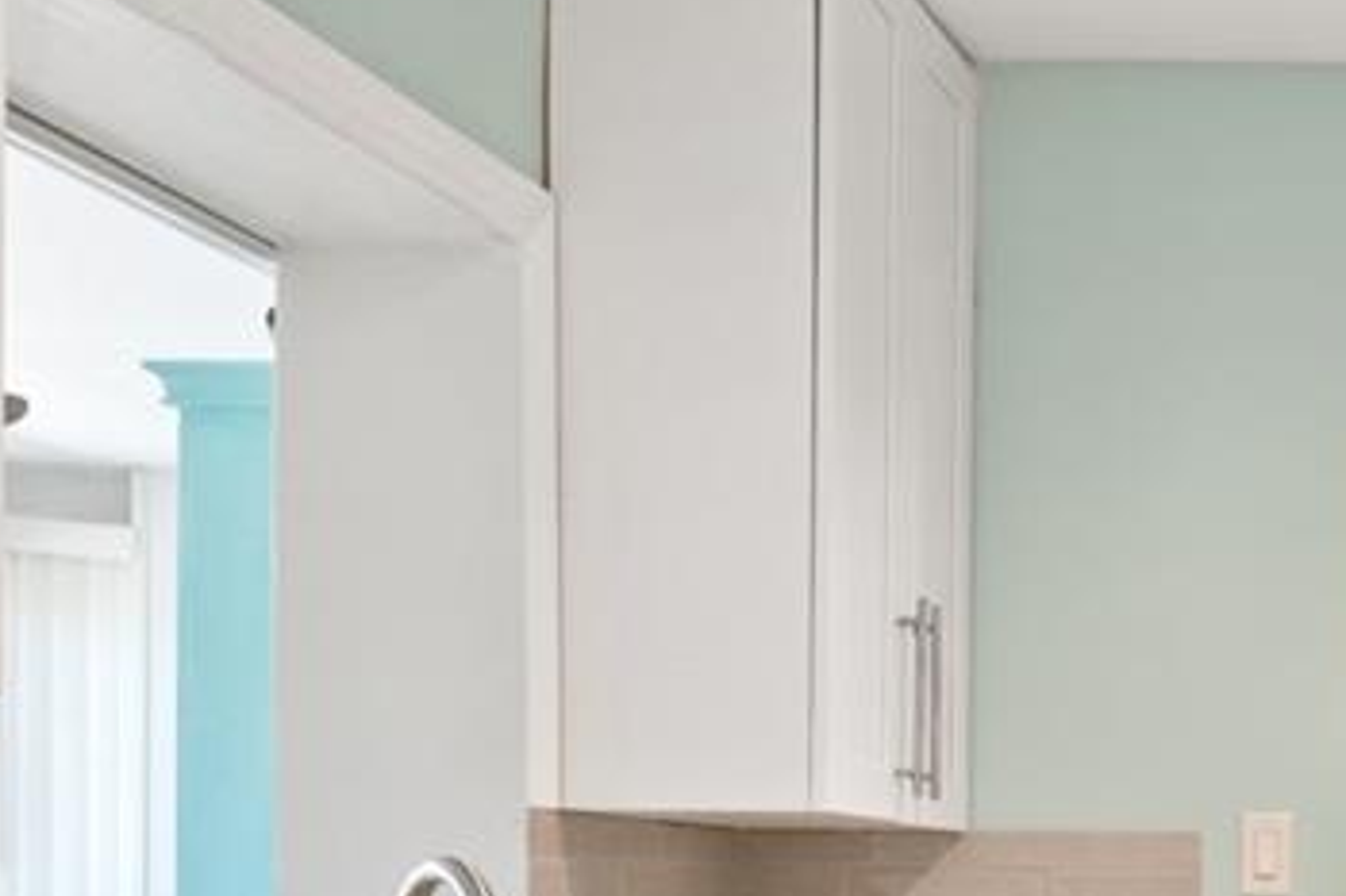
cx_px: 1623
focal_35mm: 64
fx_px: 2392
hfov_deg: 27.6
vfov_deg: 20.4
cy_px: 944
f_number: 9
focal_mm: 14
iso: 250
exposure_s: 1/1.67
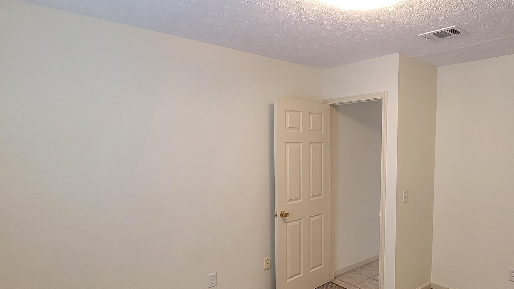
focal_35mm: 22
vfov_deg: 51.3
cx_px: 339
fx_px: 300
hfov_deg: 78.8
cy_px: 167
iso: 200
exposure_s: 1/60
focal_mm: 2.2
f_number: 2.2
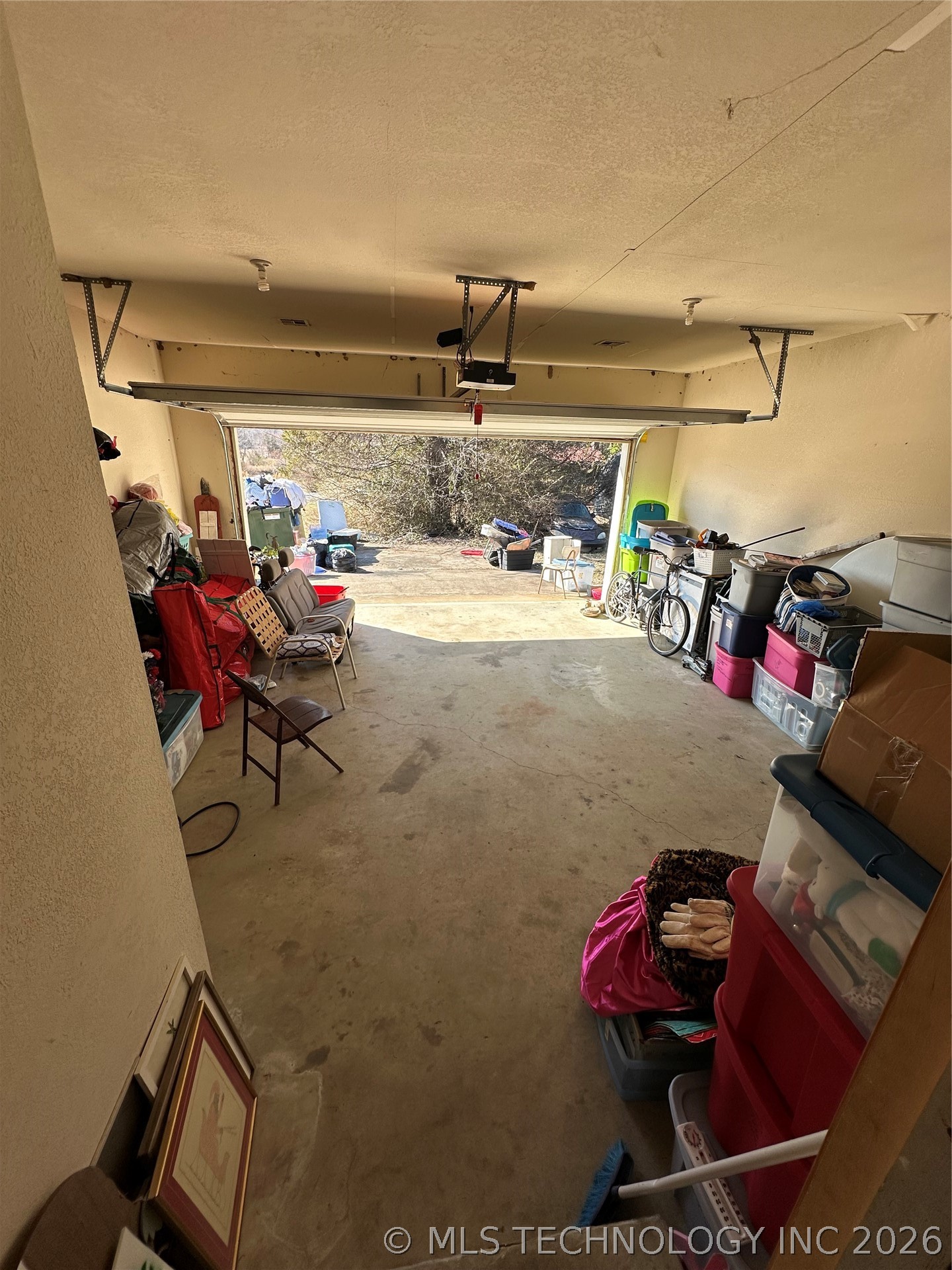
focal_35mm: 14
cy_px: 635
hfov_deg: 85.7
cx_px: 476
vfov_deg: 102.1
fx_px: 513
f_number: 2.2
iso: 40
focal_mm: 2.22
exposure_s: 1/299
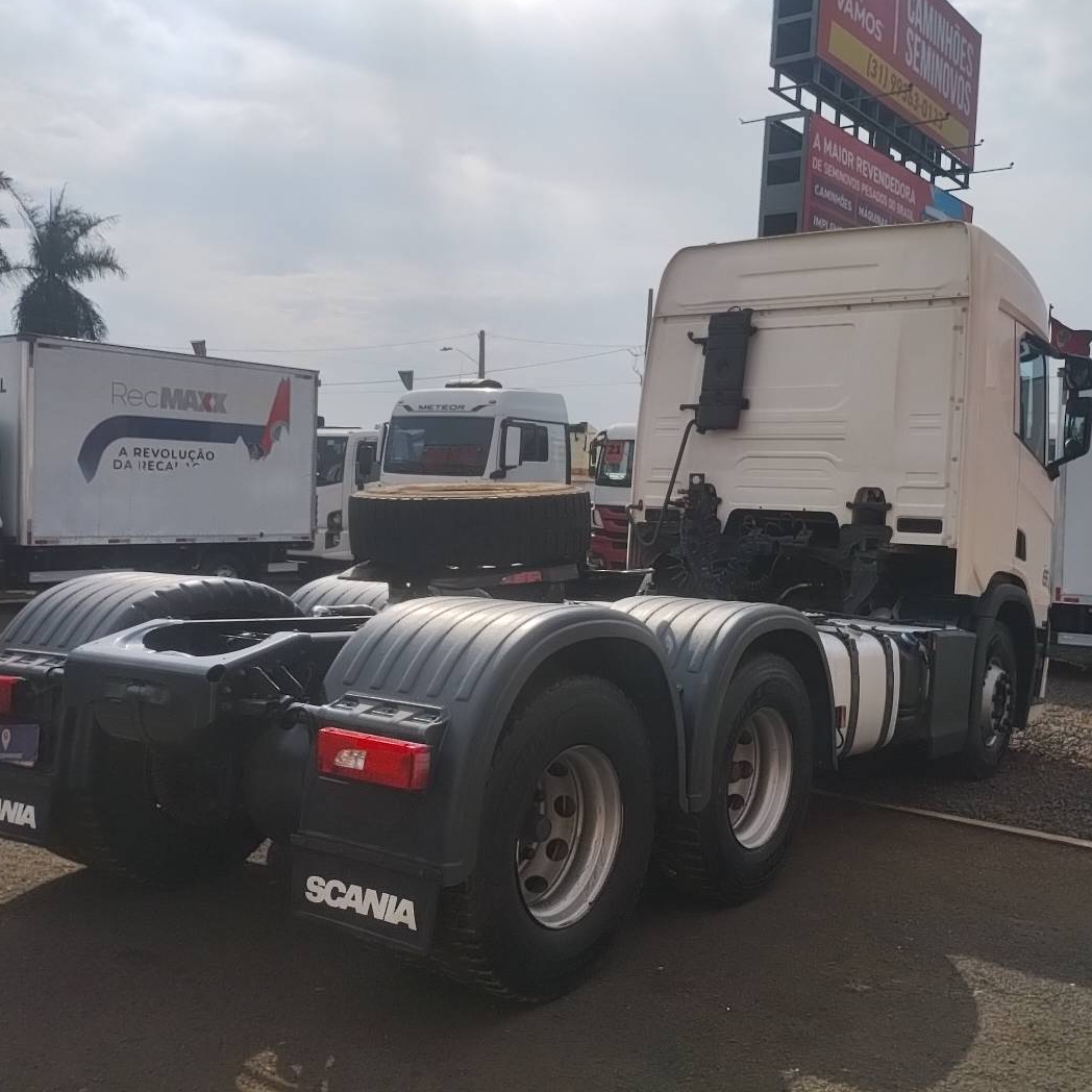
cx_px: 626
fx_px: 1213
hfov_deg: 48.3
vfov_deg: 48.4
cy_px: 540
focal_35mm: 34
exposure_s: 1/1745
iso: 100
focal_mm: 4.27
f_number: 1.8
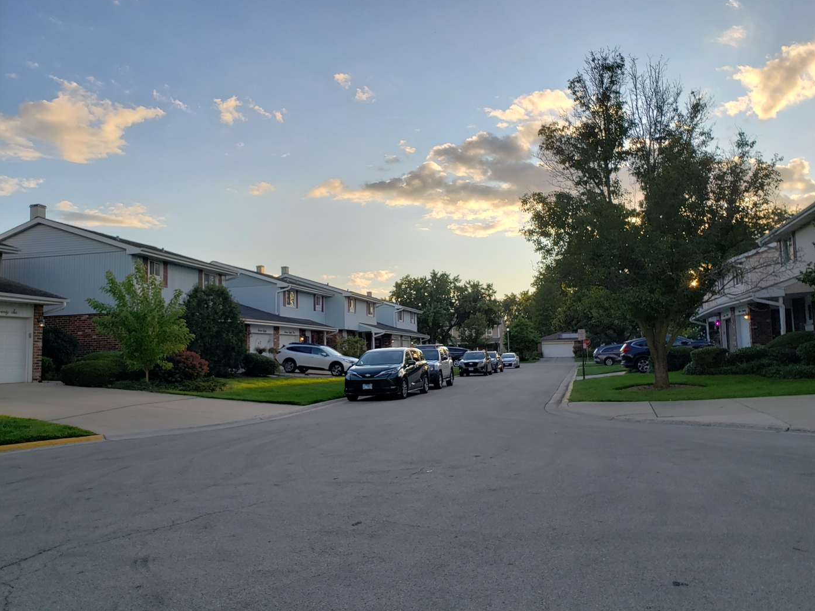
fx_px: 636
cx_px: 422
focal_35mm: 27
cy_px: 295
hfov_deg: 65.3
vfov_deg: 51.3
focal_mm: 4.3
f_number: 2.4
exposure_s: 1/482
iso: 50
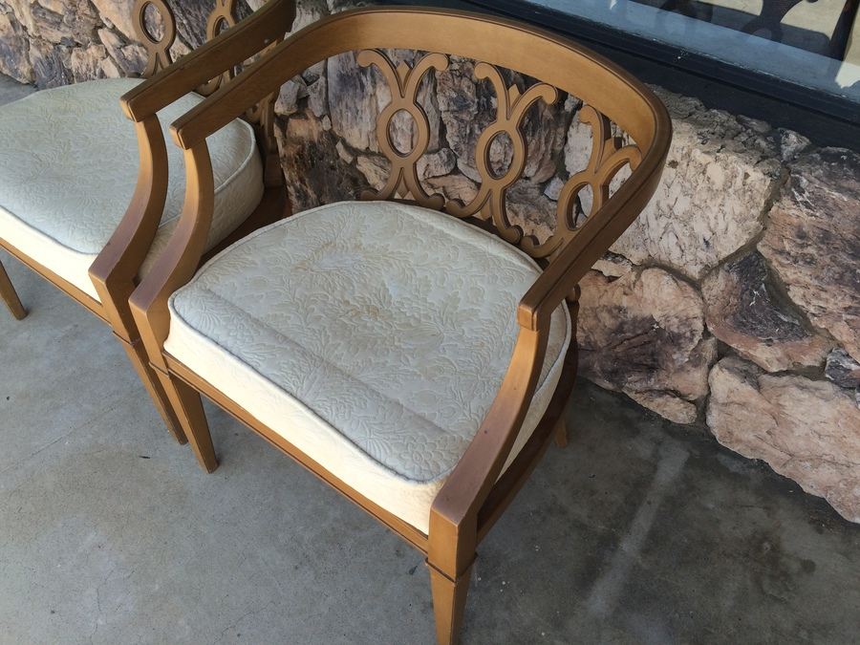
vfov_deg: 48.2
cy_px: 322
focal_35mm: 29
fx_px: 720
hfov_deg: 61.7
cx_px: 430
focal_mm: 4.15
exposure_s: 1/326
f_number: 2.2
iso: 32
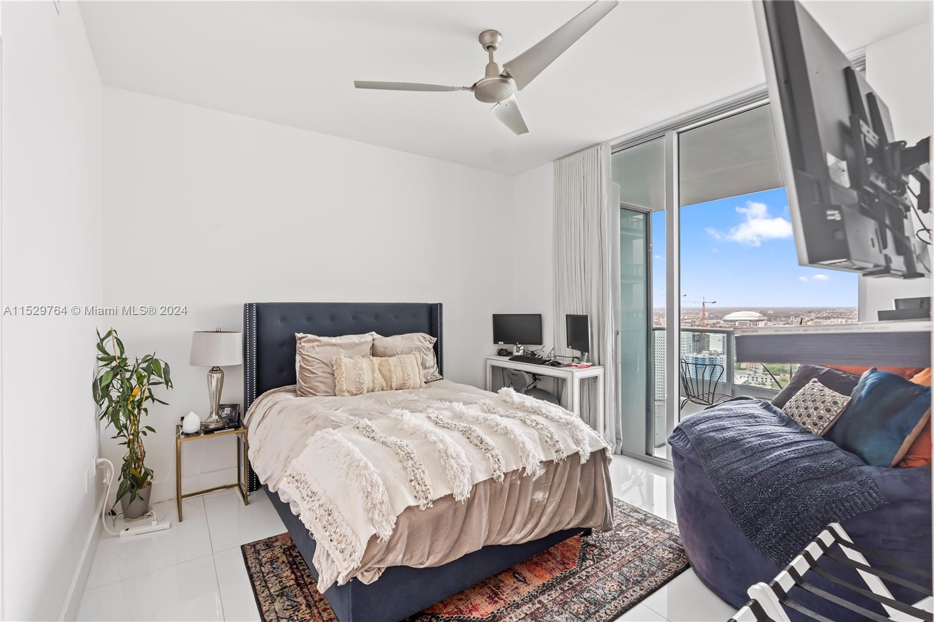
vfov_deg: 73.7
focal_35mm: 16
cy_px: 311
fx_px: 415
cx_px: 467
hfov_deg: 96.7
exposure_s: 1/20
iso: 320
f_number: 4.5
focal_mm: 16
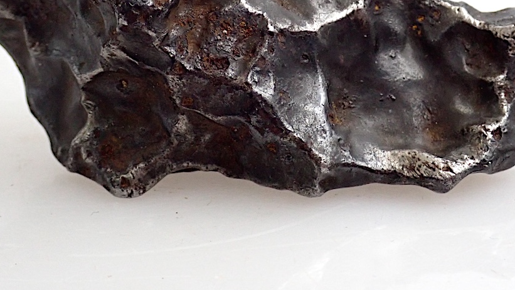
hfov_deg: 15.8
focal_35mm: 136
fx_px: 1857
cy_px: 61
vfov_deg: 8.9
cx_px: 240
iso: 640
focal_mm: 14.62
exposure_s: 1/80
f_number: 4.3
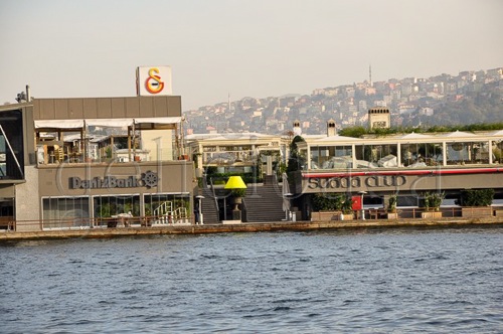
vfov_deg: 8.7
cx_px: 252
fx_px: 2198
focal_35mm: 158
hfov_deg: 13.1
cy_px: 167
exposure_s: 1/200
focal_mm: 105
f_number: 10
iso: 200
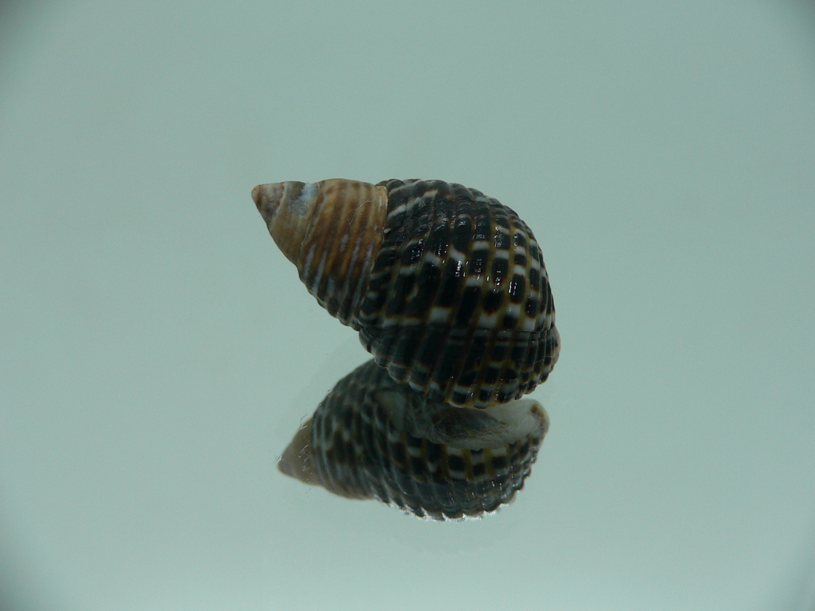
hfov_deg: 52.6
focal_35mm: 35
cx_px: 408
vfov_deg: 40.7
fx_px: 824
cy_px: 306
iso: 80
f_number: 2.8
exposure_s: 1/60
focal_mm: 4.6
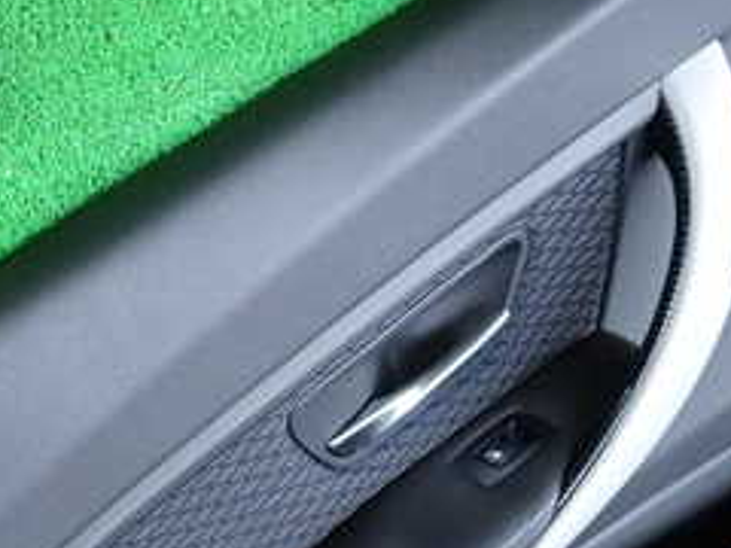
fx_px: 1478
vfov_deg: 21.0
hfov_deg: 27.1
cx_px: 125
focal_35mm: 70
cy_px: 344
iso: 400
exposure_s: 1/125
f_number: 2.2
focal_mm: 5.05
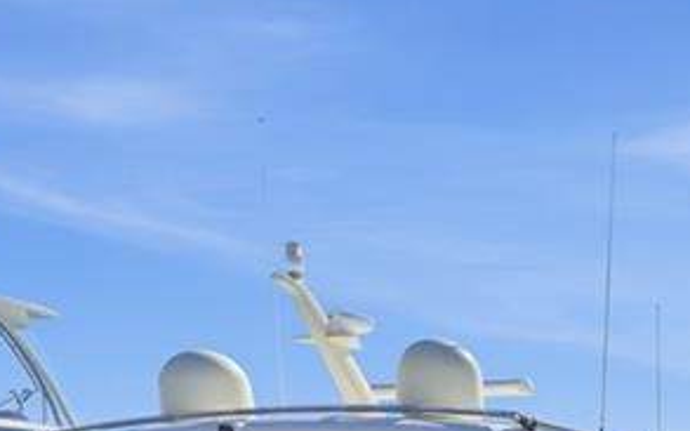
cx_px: 1177
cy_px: 665
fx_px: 1072
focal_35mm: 57
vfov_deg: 19.5
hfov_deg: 23.2
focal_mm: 16
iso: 200
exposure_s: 1/2500
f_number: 9
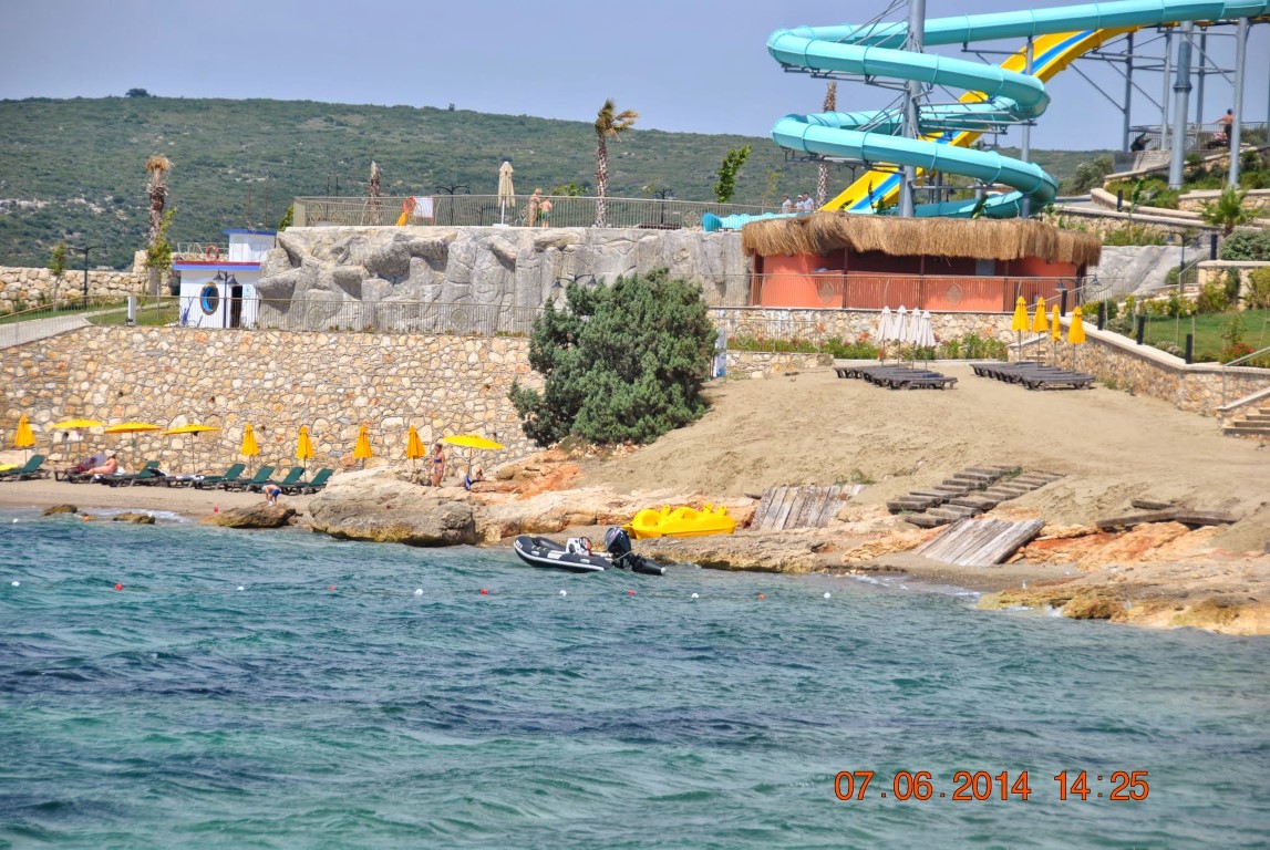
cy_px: 425
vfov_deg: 9.7
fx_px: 5033
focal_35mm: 142
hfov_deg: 14.4
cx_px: 635
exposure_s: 1/500
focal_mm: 95
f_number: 5.6
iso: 100
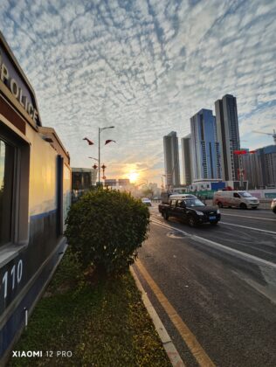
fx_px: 149
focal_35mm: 14
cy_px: 184
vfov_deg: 102.0
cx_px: 138
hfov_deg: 85.8
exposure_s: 1/699
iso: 50
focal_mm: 2.16
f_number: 2.2
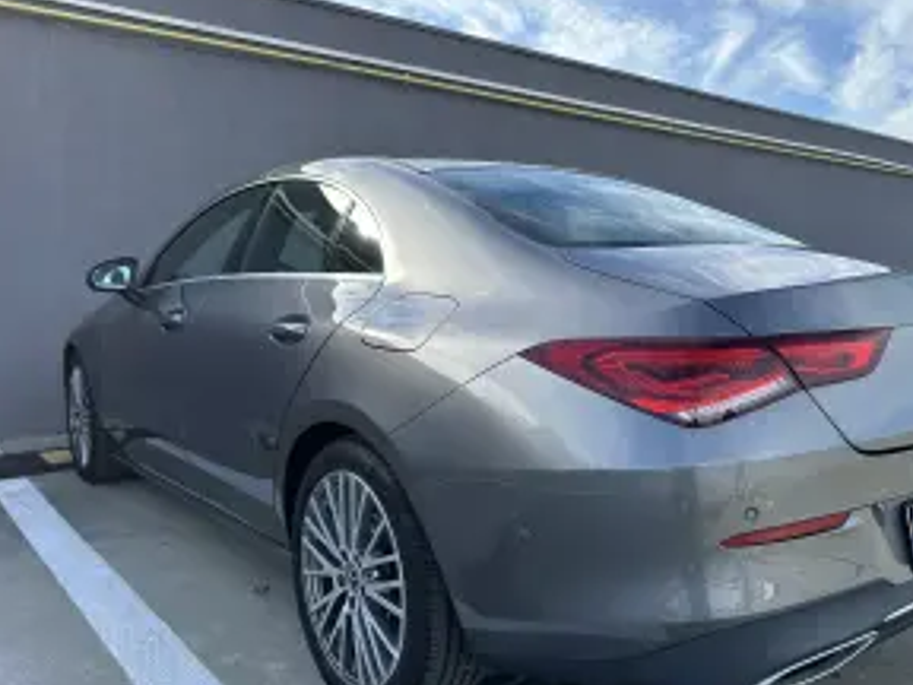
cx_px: 564
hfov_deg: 59.3
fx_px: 791
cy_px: 358
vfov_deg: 46.8
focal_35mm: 30
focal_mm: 6.86
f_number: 1.78
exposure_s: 1/1587
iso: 80
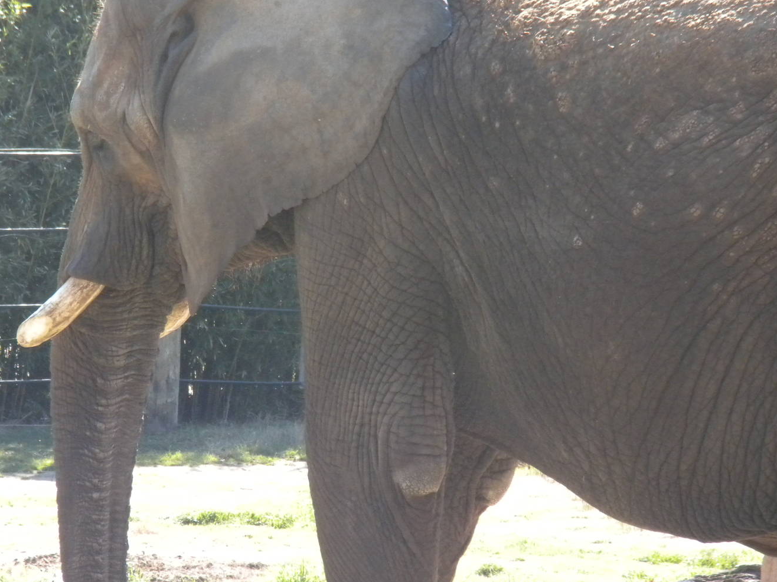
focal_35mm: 316
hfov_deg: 6.3
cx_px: 311
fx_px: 7093
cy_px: 268
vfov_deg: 4.7
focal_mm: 46.2
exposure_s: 1/417
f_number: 5.3
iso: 400
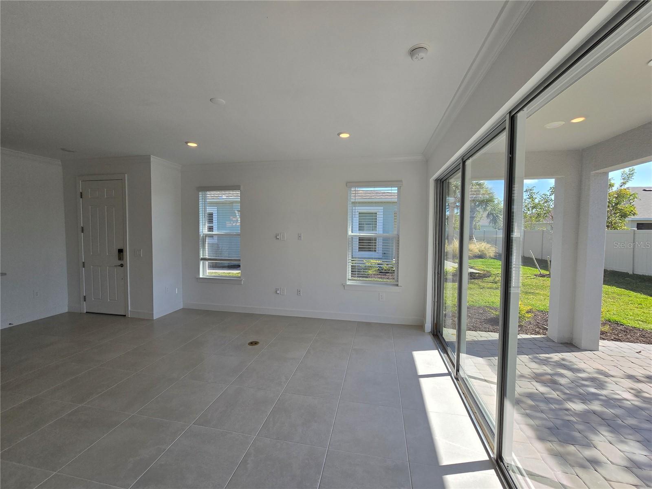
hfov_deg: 106.2
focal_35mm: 13
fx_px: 245
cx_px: 326
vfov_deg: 89.9
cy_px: 244
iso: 50
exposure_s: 1/854
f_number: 2.2
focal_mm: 2.2
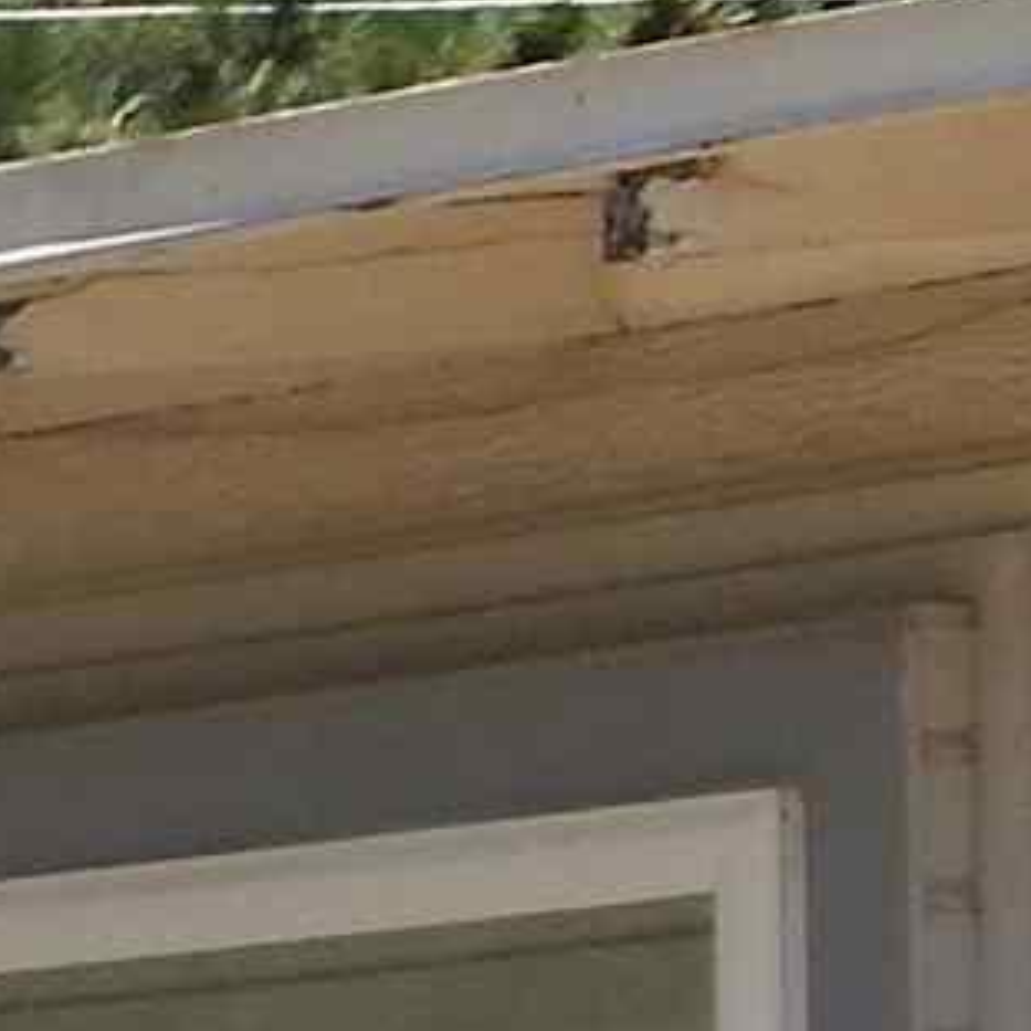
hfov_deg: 3.9
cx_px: -2725
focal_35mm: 428
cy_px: 1837
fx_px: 14422
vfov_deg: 4.1
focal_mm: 8.6
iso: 125
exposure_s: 1/800
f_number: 3.7
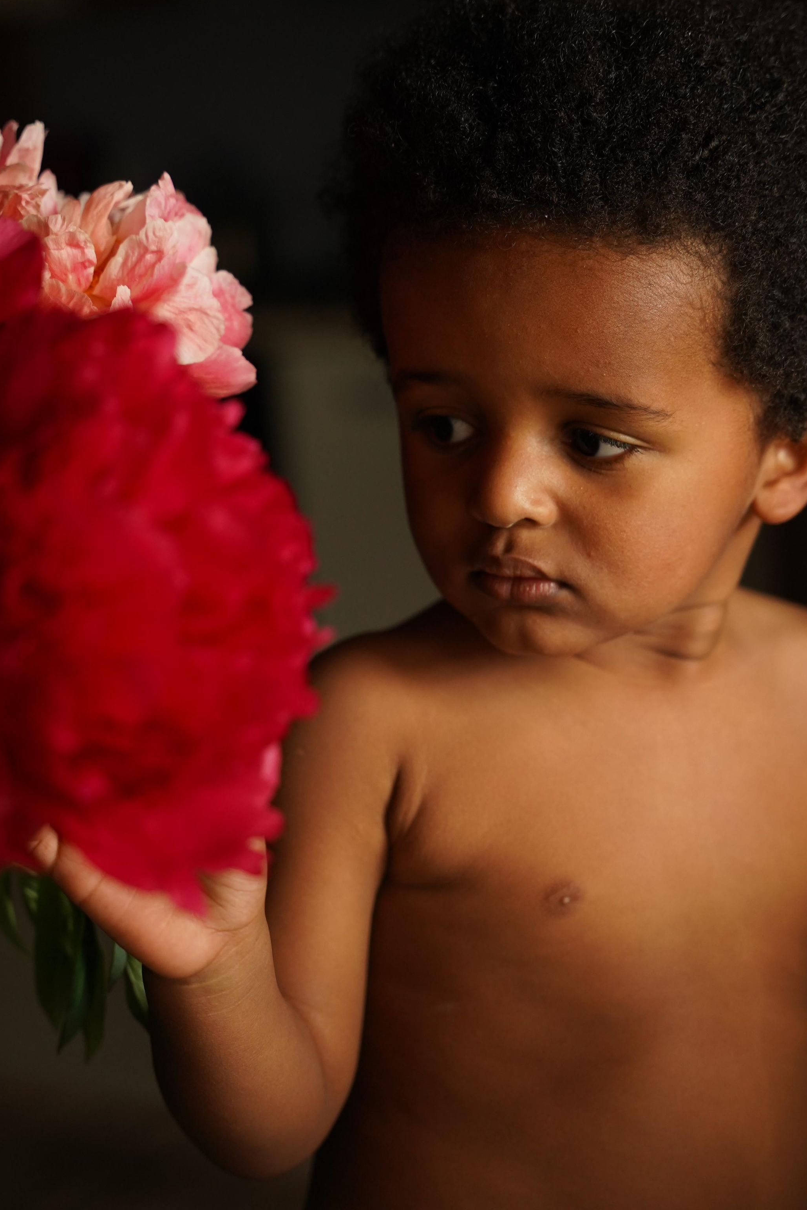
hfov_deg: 15.7
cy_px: 599
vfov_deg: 23.4
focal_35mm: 87
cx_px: 411
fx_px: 2925
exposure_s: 1/500
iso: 1250
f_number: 2.8
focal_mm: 70
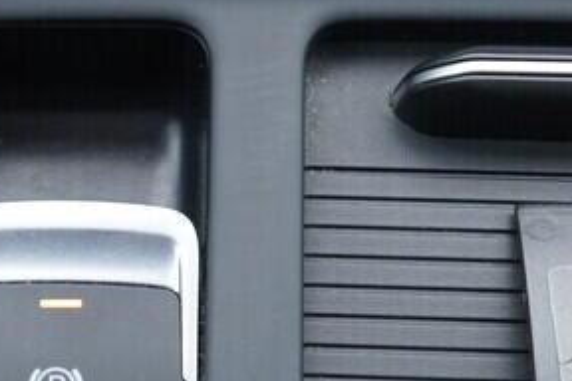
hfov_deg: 15.8
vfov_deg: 10.7
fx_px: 2034
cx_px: 34
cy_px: 317
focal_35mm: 128
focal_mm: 24
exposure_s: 1/40
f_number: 2.8
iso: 200
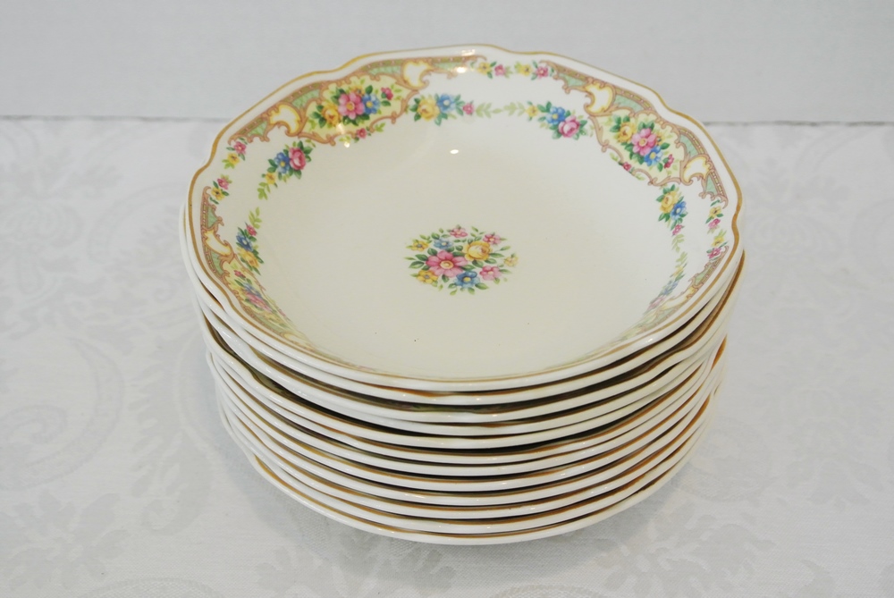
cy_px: 299
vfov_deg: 23.0
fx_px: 1467
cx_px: 447
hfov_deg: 33.9
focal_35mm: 59
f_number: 5
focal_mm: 21.9
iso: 800
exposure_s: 1/60
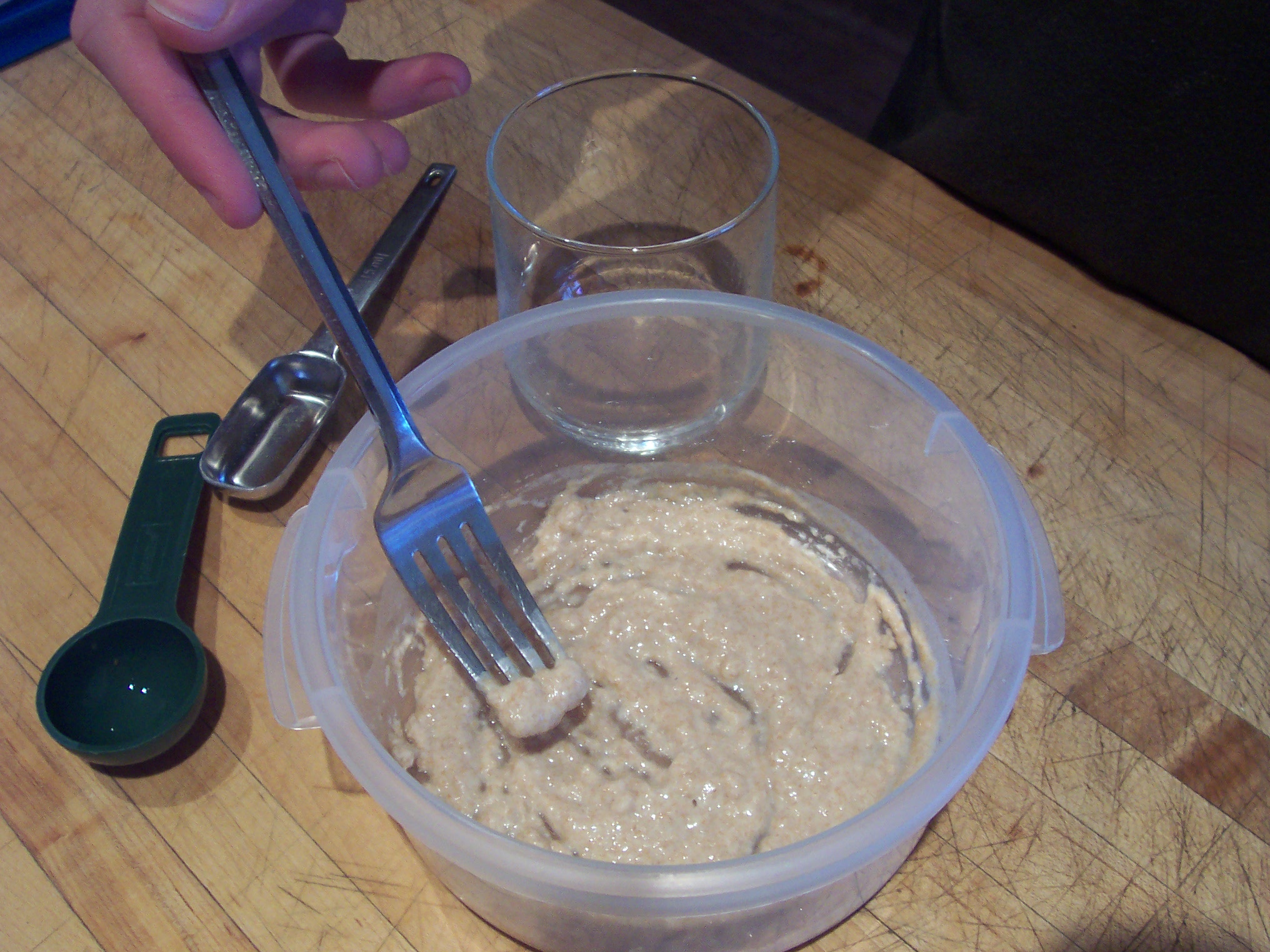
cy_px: 476
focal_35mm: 37
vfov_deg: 38.7
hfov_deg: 50.1
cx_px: 635
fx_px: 1357
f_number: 2.8
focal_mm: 5.6
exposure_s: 1/30
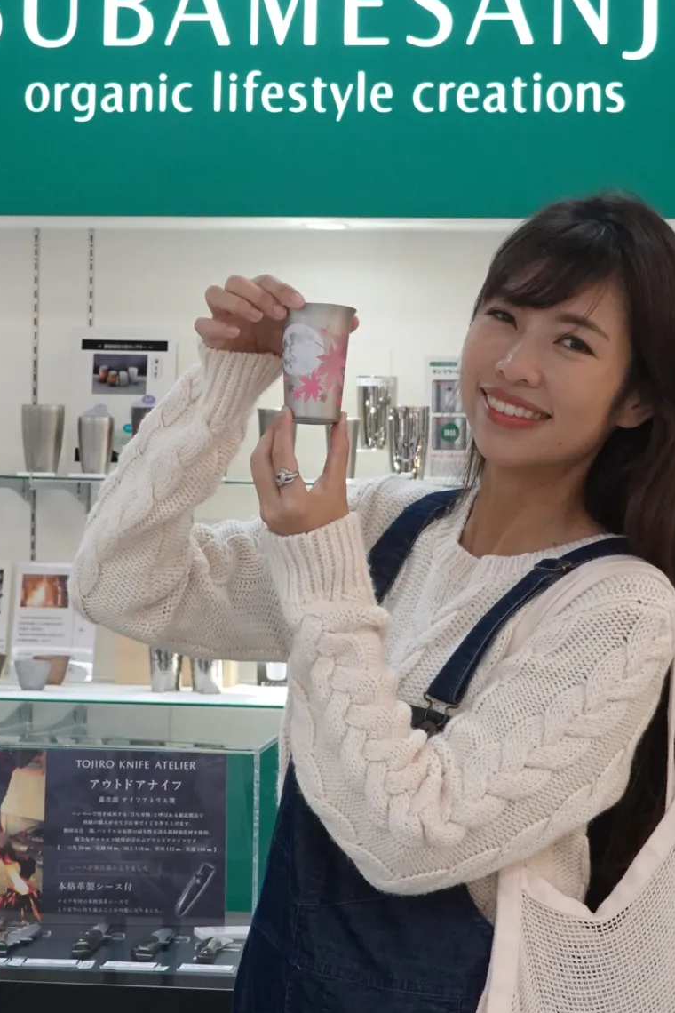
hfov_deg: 11.5
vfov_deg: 17.2
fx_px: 3347
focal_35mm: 119
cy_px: 325
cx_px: 290
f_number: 4
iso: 1000
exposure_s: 1/100
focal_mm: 19.43
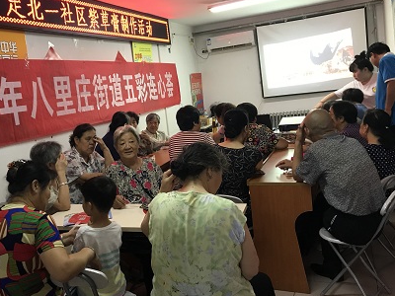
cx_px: 158
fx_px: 399
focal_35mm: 35
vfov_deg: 40.6
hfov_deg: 52.3
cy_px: 127
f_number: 1.8
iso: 64
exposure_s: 1/17
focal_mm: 3.99
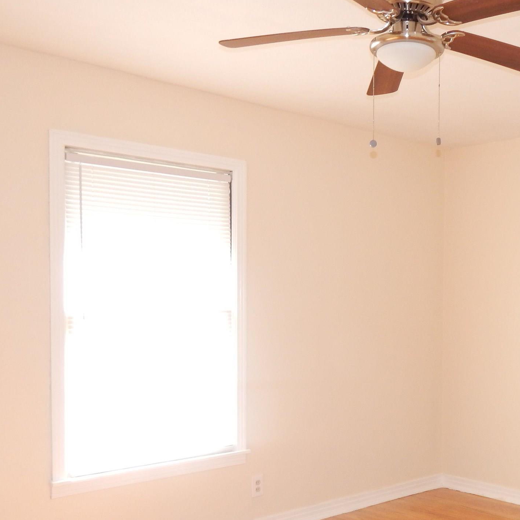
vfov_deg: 39.7
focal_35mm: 42
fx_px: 714
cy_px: 331
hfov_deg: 38.5
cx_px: 419
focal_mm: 4
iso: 200
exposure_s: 1/30
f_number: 3
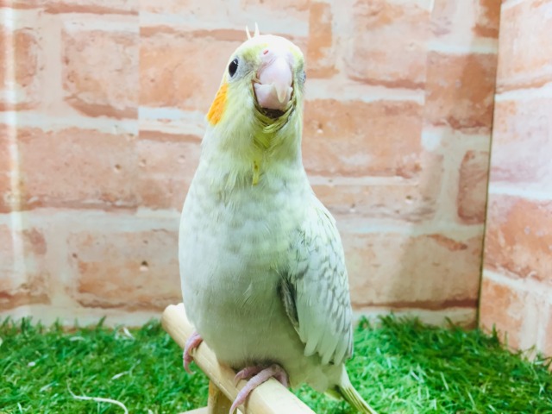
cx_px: 276
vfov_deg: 48.2
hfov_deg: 61.7
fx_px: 462
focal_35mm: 29
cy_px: 207
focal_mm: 4.15
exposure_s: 1/30
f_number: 2.2
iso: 80
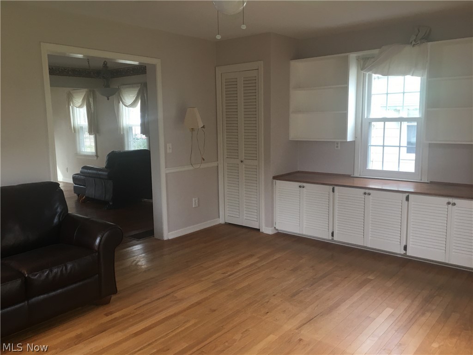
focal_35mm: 29
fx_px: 396
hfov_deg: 61.7
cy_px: 178
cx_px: 236
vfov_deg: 48.2
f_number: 2.2
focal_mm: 4.15
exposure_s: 1/15
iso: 32
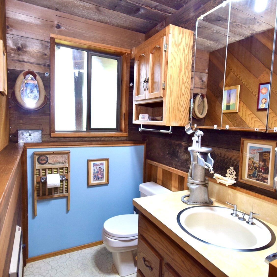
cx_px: 145
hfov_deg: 67.2
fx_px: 208
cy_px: 138
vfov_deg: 67.3
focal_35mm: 23
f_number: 4.5
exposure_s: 1/60
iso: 800
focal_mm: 12
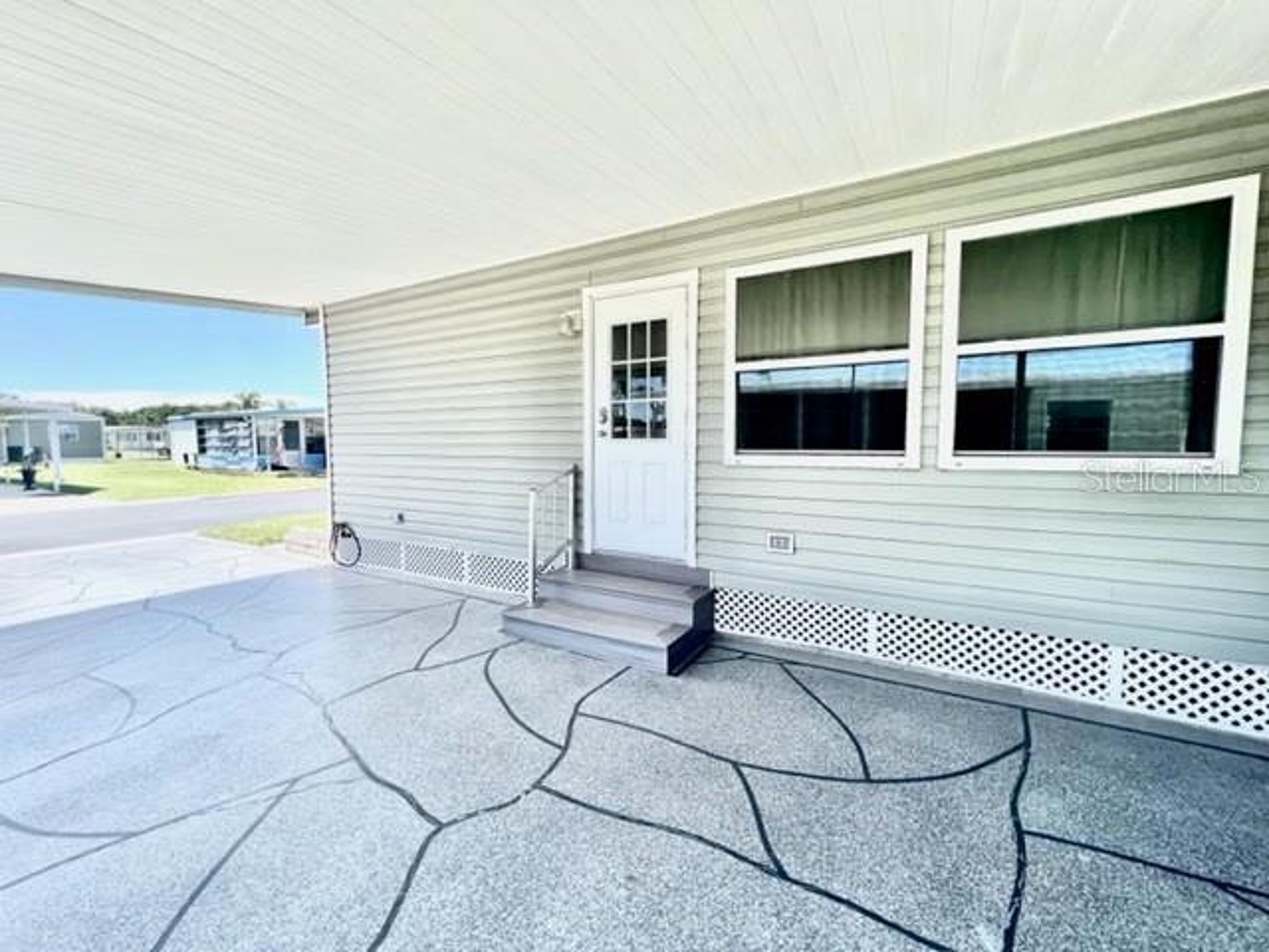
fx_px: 477
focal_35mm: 13
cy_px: 476
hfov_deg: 106.2
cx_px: 634
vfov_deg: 89.9
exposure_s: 1/351
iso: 32
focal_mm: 1.57
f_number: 1.8
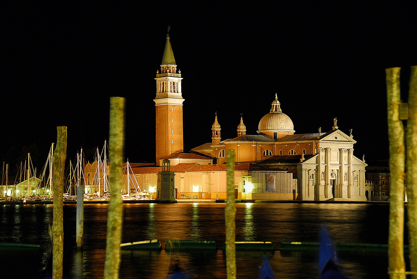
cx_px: 208
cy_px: 140
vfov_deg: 14.1
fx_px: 1131
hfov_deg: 20.9
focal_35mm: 98
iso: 400
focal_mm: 65
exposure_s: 3.6
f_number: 5
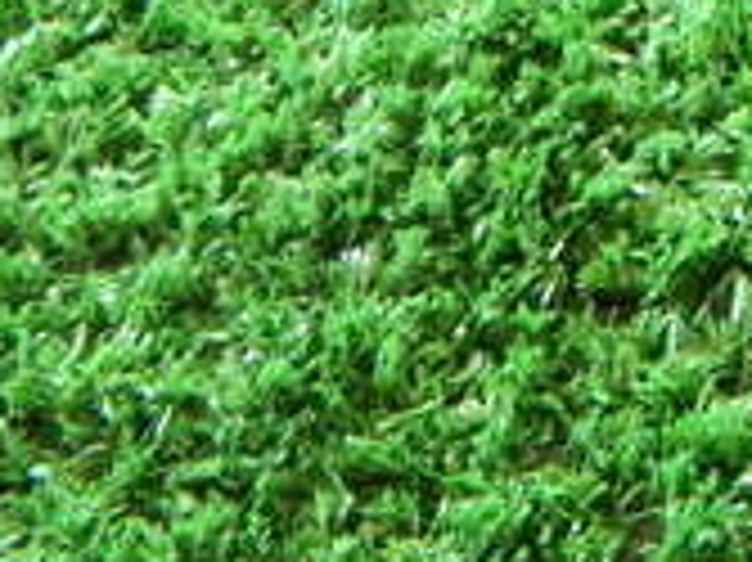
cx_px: 1081
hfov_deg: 15.0
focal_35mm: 123
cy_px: -227
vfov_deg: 11.6
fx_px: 2670
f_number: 3.5
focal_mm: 7.3
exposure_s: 1/8
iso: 560
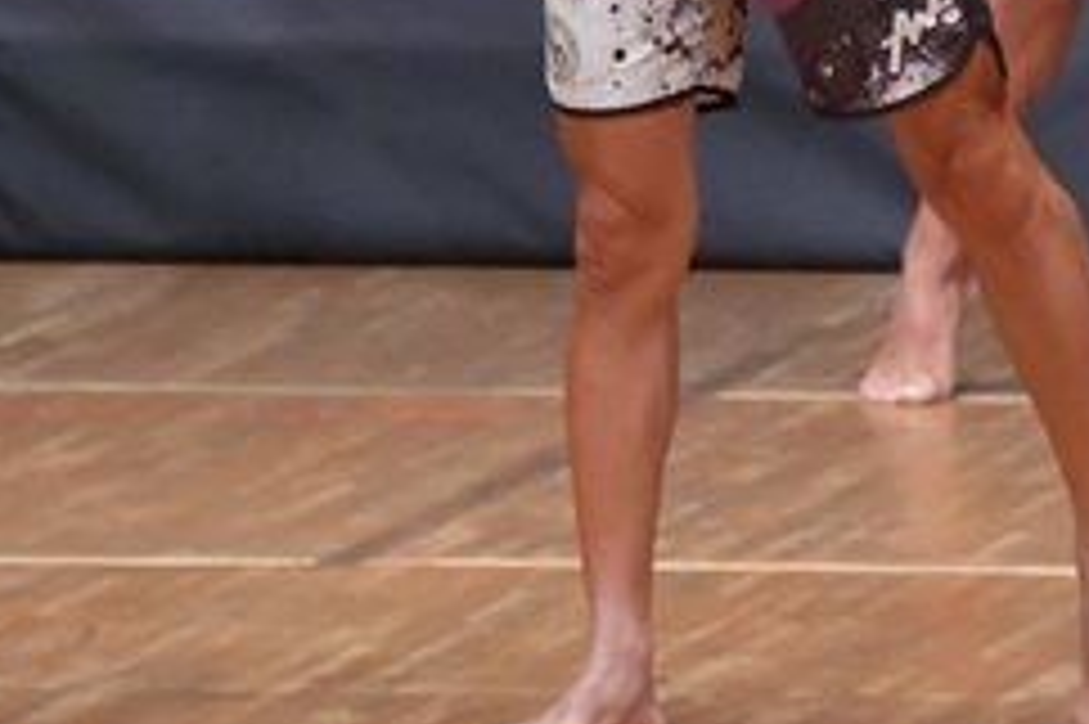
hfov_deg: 2.3
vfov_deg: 1.5
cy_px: -130
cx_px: 1415
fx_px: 27568
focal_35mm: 912
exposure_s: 1/400
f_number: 5.6
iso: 6400
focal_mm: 190
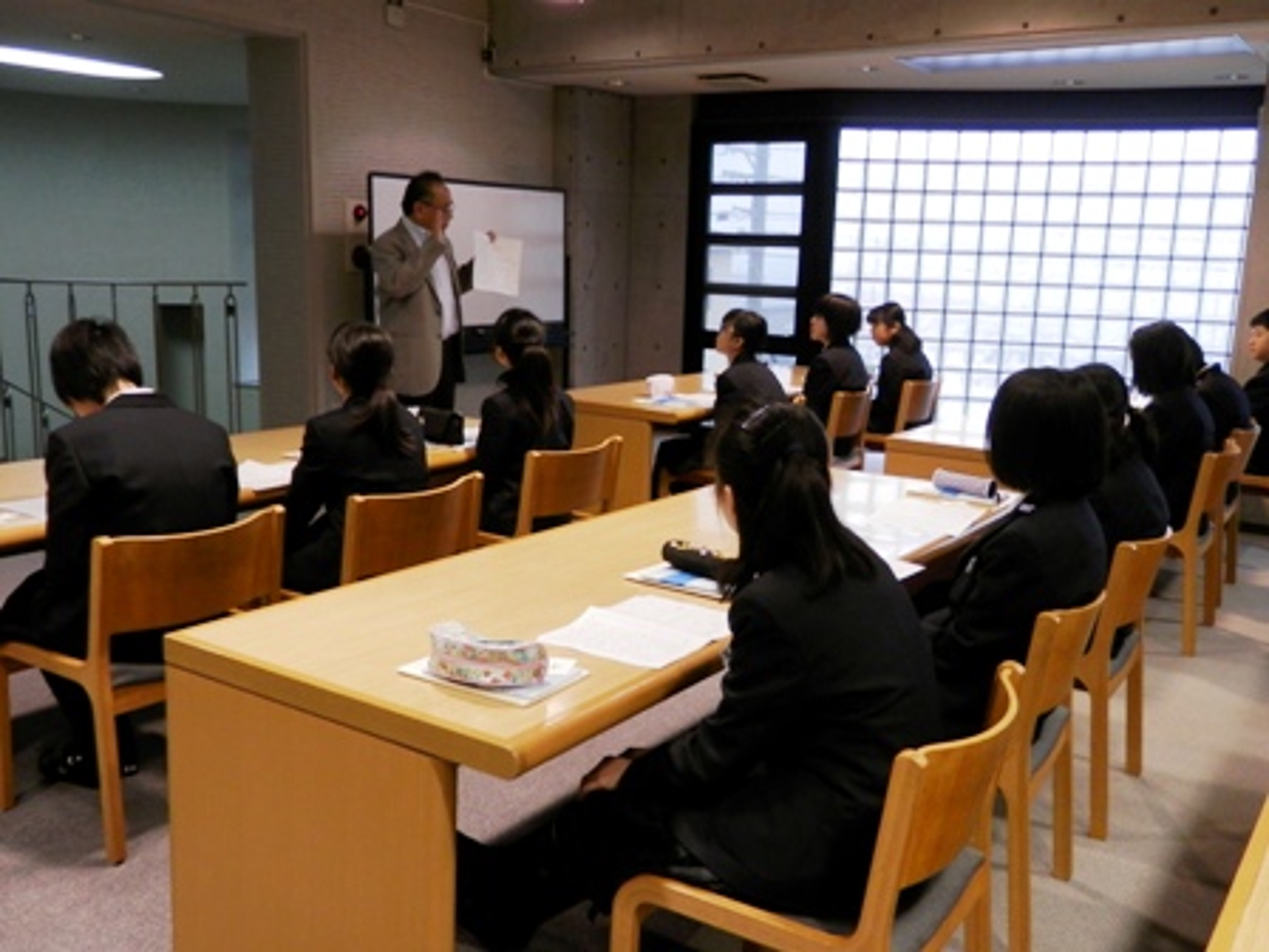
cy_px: 476
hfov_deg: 60.0
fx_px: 1100
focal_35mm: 30
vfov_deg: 46.8
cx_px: 634
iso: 200
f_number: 3.3
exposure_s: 1/25
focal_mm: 5.5
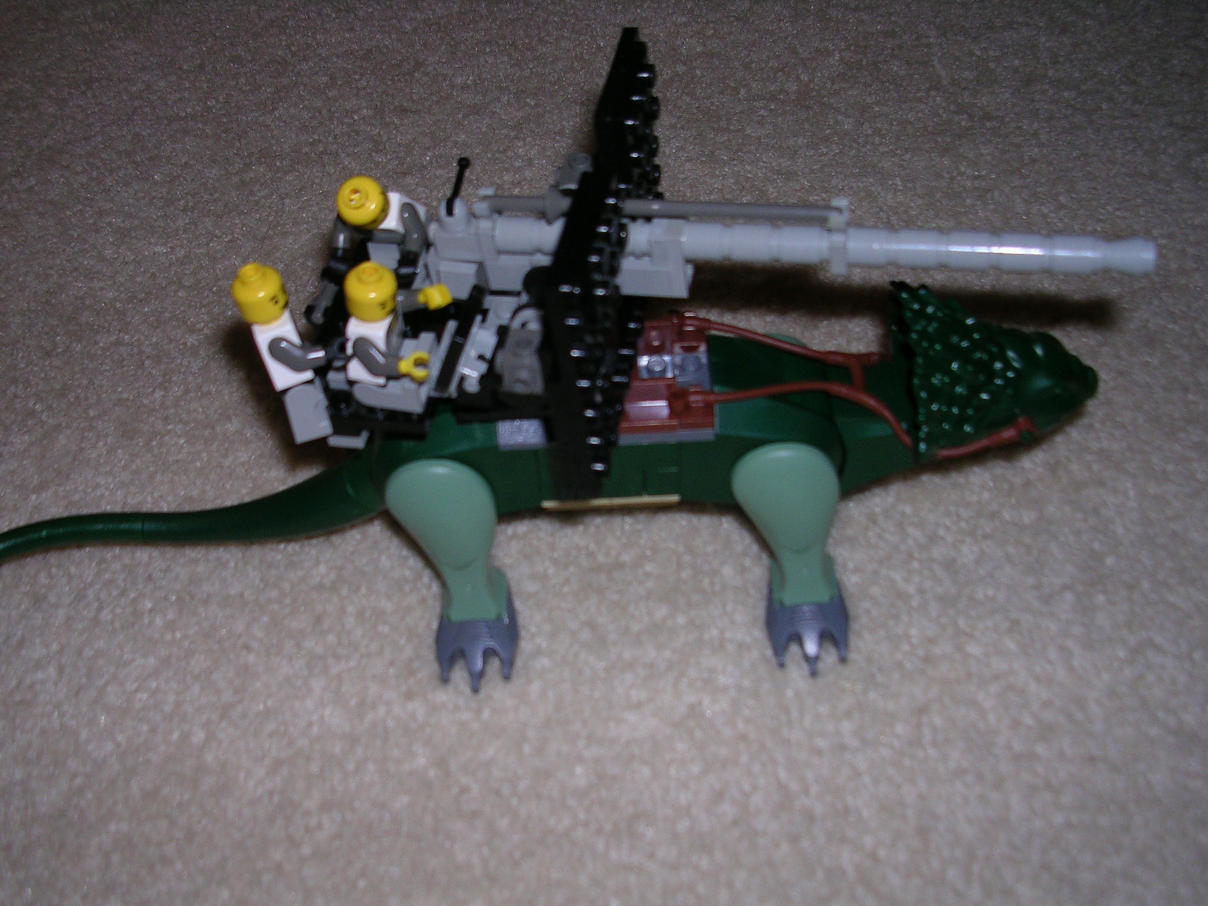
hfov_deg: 49.0
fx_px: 1326
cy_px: 453
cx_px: 604
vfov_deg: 37.7
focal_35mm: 38
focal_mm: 5.8
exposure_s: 1/60.1
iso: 50
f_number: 2.8
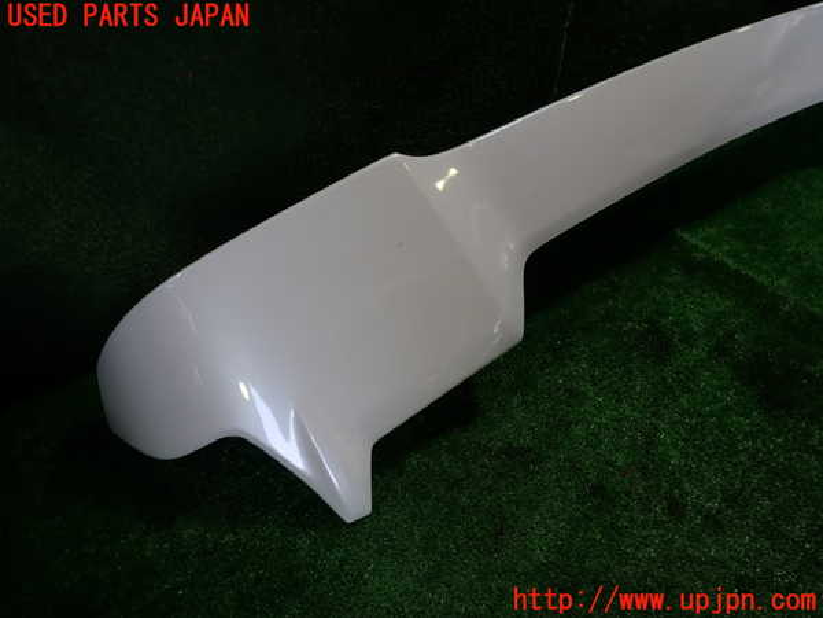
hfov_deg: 69.4
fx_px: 594
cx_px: 412
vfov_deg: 54.9
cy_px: 309
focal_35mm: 25
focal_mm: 4.5
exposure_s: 1/80
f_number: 2
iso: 100
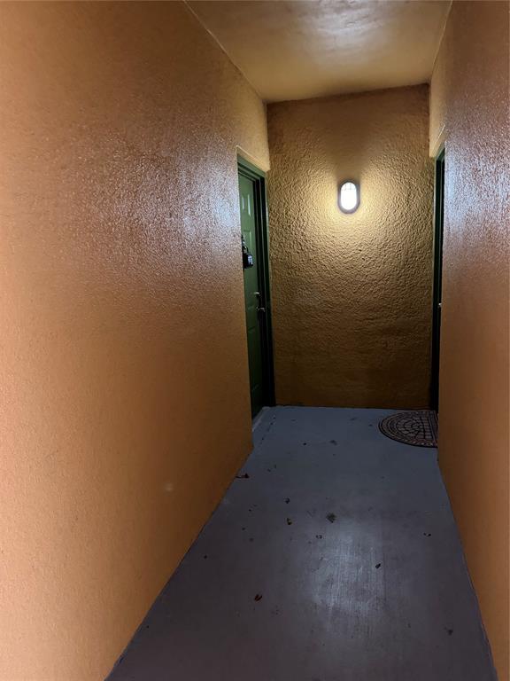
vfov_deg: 71.6
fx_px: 471
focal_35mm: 24
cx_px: 255
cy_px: 340
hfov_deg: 56.8
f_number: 1.78
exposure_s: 1/30
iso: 1000
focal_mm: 6.76
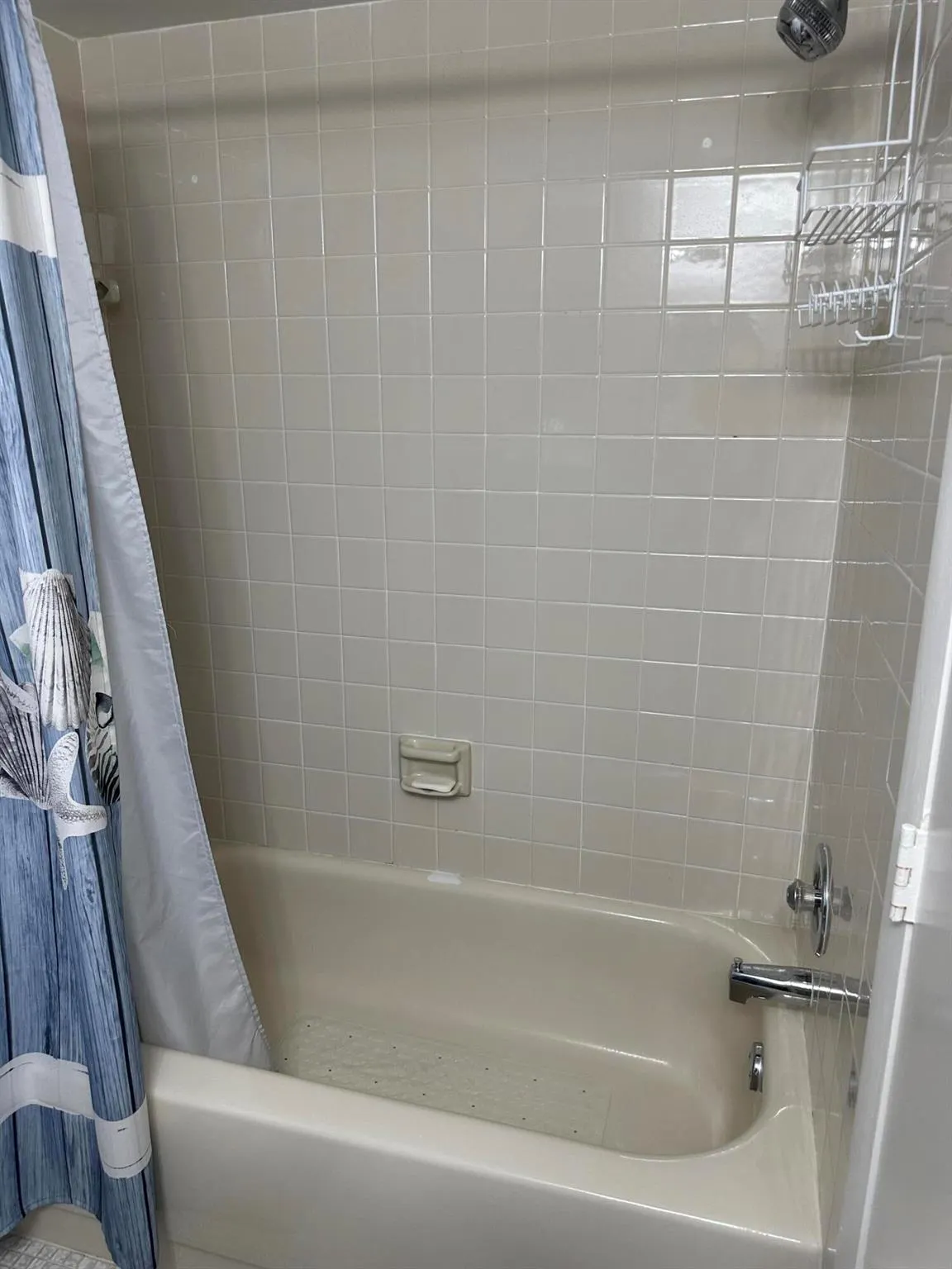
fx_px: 880
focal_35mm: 24
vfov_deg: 71.6
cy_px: 634
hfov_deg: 56.8
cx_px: 476
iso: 160
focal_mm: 6.86
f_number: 1.78
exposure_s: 1/60
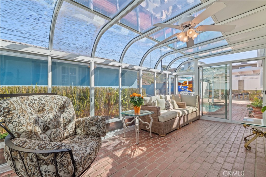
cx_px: 133
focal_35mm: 16
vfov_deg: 73.8
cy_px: 88
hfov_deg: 96.7
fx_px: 118
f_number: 9
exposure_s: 1/60
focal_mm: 16
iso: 800
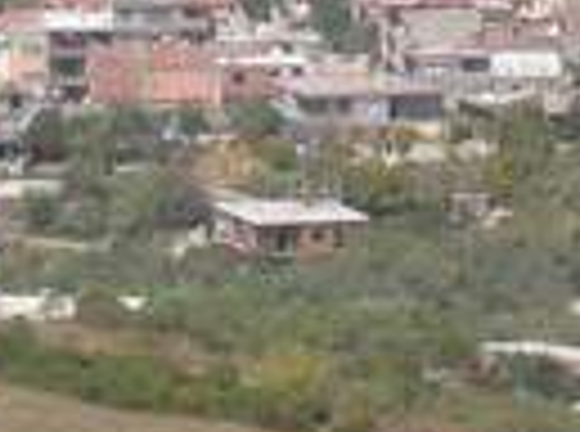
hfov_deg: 5.1
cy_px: 86
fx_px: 6550
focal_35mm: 392
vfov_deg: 3.8
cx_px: 656
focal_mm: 18.9
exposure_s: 1/350
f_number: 5.6
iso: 80
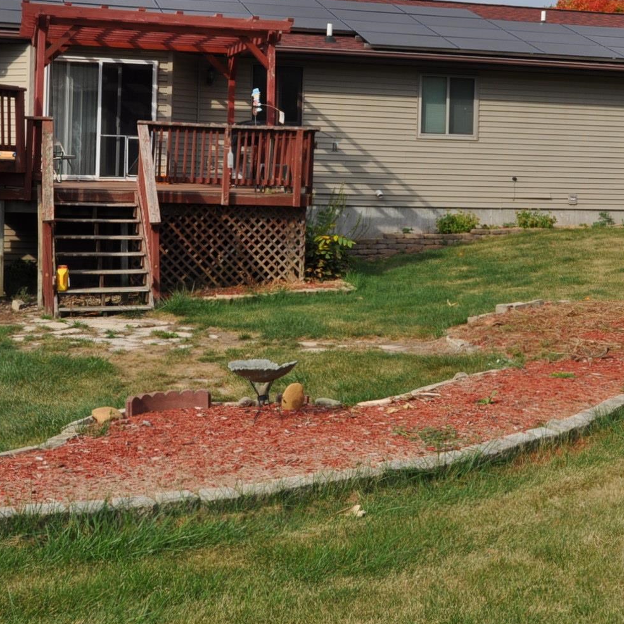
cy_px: 178
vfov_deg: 27.9
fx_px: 1244
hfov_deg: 28.1
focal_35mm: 61
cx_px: 346
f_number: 10
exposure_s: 1/400
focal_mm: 22
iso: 200
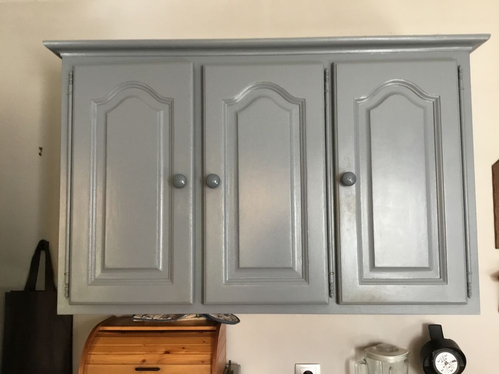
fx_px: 447
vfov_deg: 45.4
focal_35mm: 31
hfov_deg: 58.4
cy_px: 187
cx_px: 250
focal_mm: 3.3
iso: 125
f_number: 2.4
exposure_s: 1/33
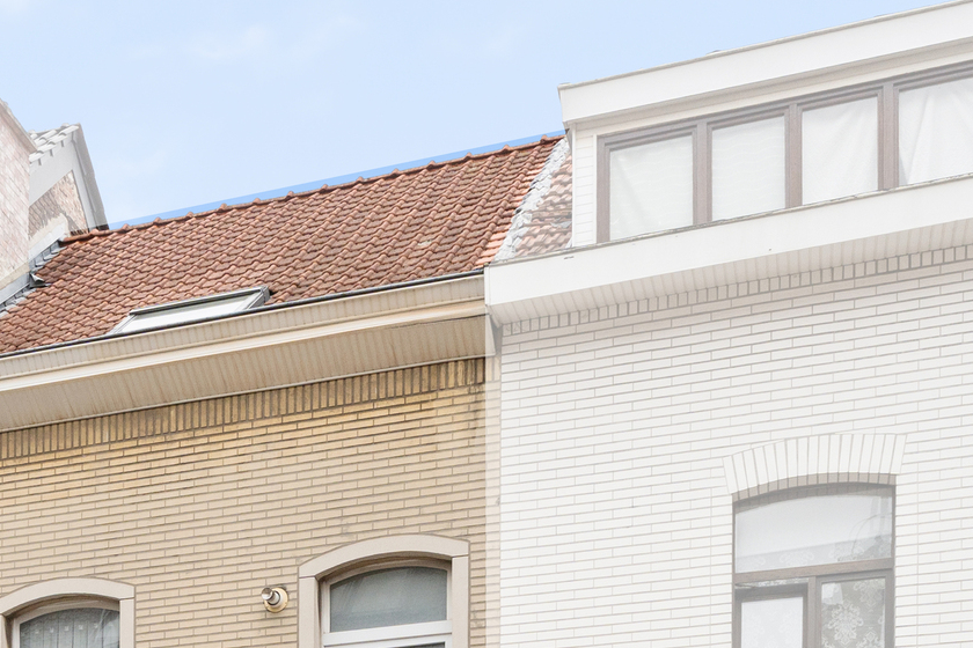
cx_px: 117
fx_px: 1622
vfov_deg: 20.8
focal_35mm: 60
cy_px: 816
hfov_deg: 32.0
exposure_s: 1/100
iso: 250
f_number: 11
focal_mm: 21
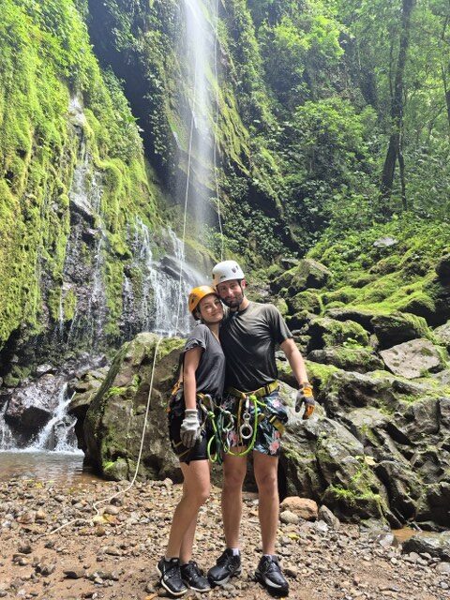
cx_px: 225
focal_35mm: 23
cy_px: 300
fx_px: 399
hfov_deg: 58.9
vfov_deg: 73.9
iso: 200
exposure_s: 1/180
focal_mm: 5.4
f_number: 1.8
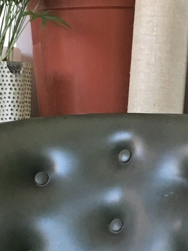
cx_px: 125
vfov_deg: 11.9
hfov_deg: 9.2
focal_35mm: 161
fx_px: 1165
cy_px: 326
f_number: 2.2
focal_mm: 4.15
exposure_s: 1/33
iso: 64
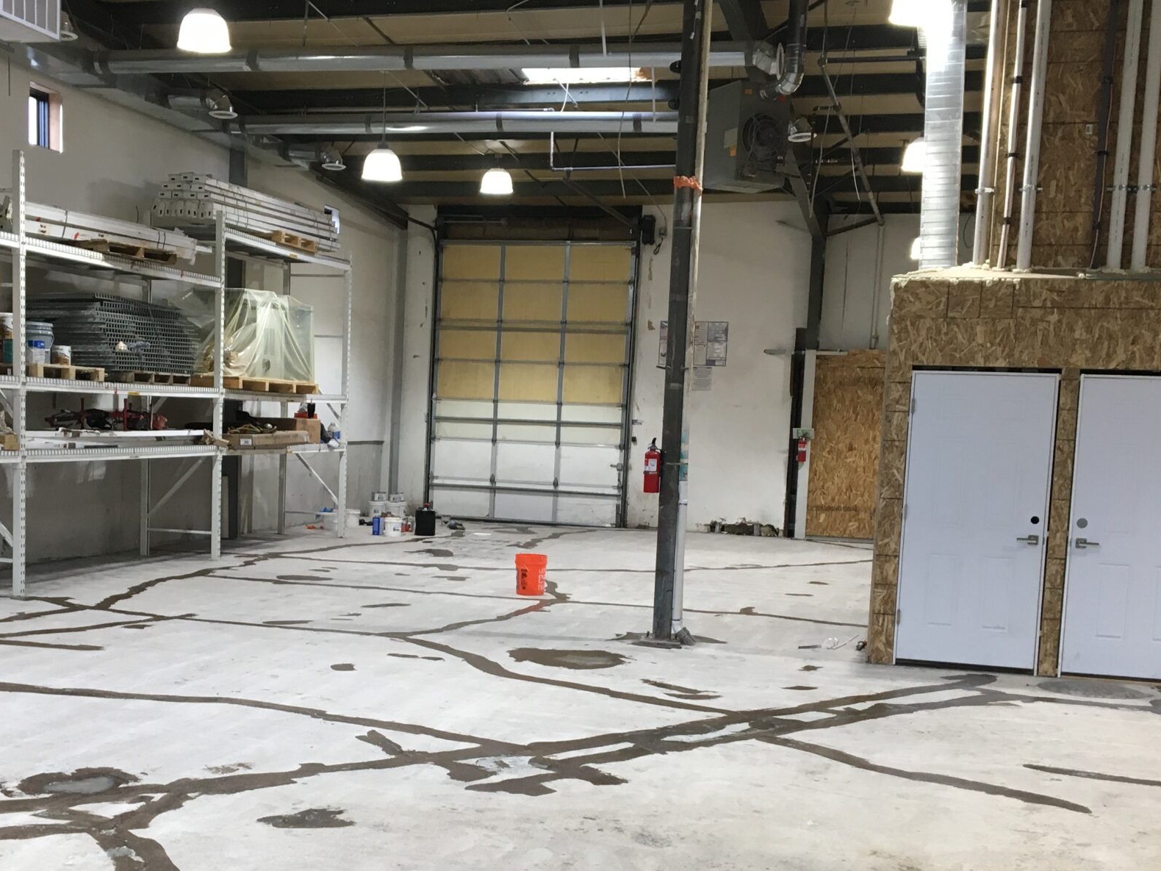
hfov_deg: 40.2
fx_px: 1576
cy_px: 589
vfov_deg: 30.6
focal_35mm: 47
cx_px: 456
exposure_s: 1/30
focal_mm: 4.15
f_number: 2.2
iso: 50
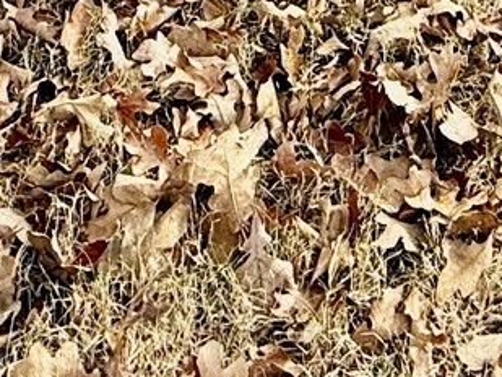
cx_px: 380
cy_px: -653
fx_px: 1262
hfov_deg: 22.3
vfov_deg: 11.9
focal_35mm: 87
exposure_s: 1/465
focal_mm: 2.22
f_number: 2.2
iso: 64
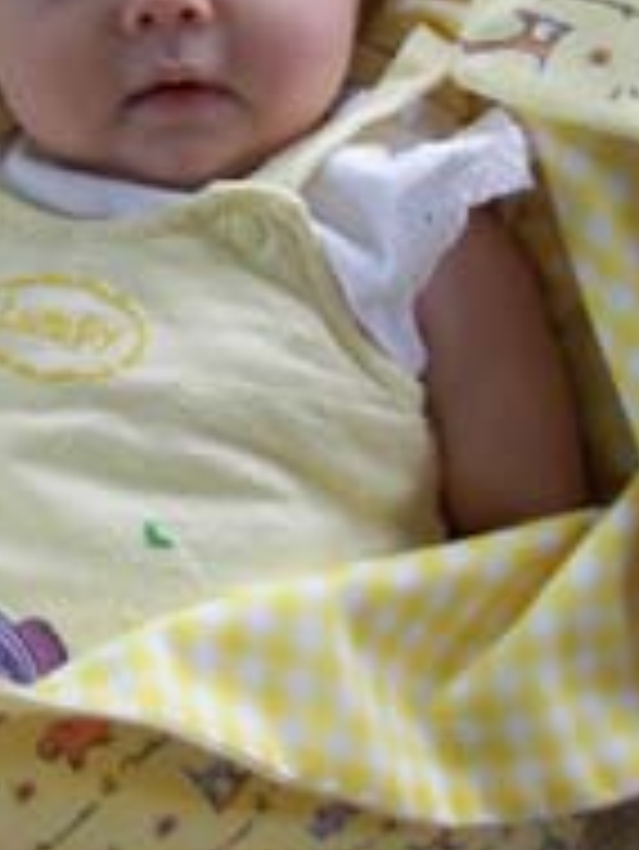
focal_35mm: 76
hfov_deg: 19.2
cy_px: 238
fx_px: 1868
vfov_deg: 25.4
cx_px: 135
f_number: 2.8
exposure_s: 1/100
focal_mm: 6
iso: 50
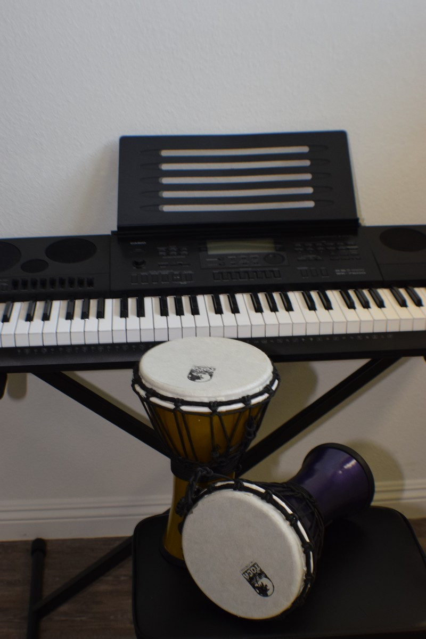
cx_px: 213
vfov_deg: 24.6
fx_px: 1464
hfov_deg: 16.6
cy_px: 320
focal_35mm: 82
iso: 800
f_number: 5.6
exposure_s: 1/60
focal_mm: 55
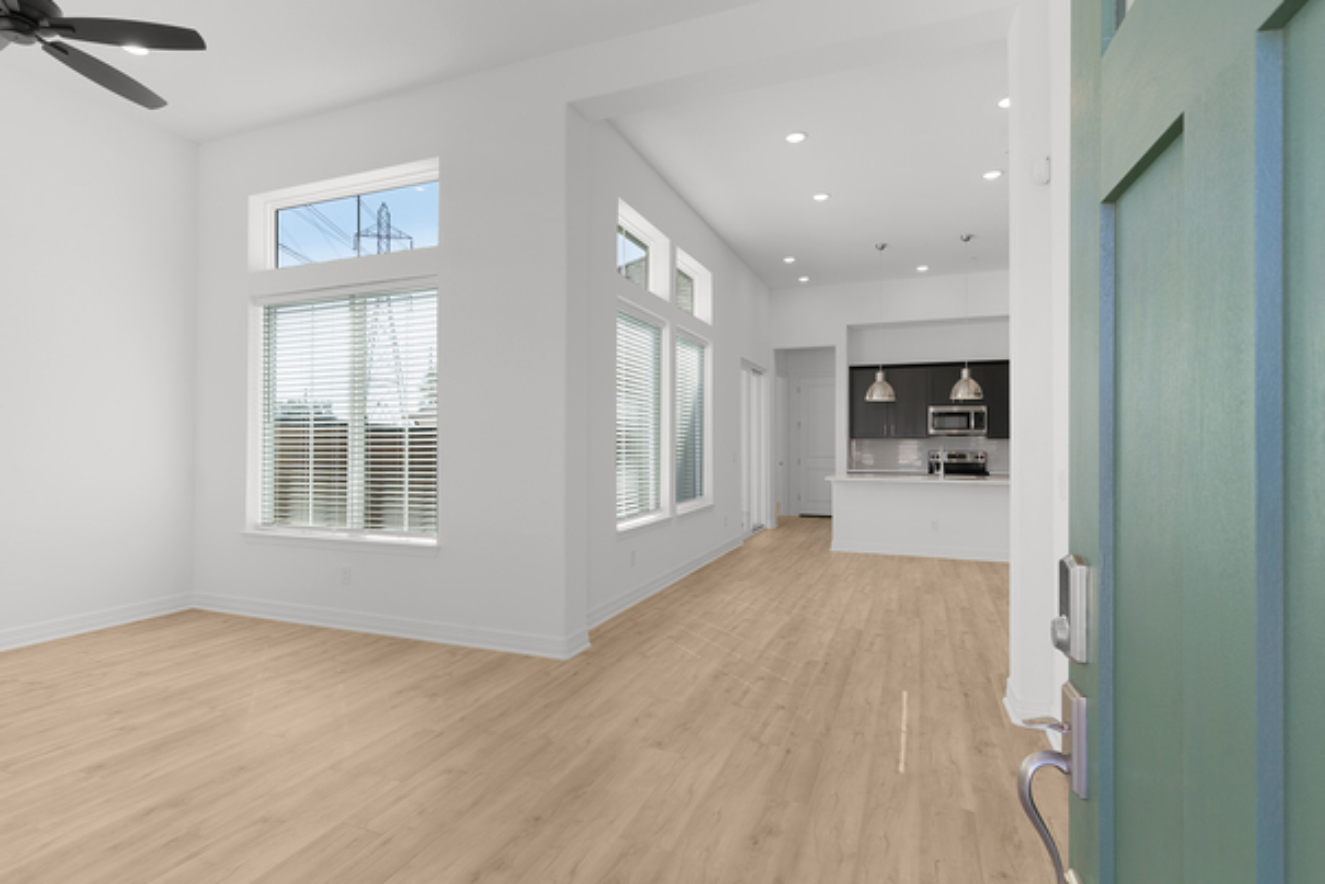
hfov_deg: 89.9
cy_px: 438
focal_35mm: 18
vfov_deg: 67.4
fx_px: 663
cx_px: 632
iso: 100
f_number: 9
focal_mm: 17
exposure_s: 1/15
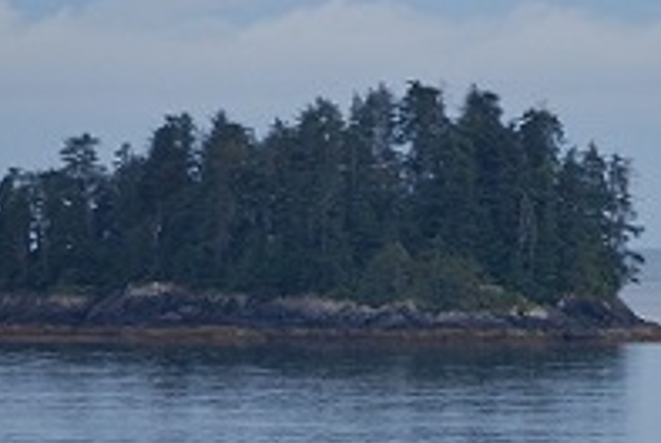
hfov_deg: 2.3
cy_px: 321
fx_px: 16770
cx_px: 403
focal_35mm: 912
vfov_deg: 1.5
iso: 200
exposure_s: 1/125
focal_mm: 200
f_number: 5.6
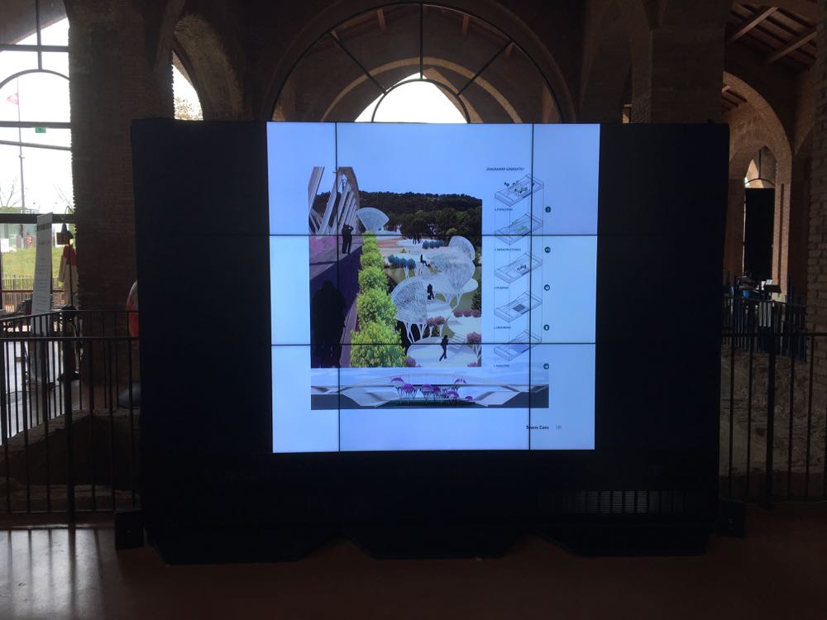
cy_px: 310
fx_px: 693
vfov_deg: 48.2
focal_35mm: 29
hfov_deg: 61.7
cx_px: 414
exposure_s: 1/100
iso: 32
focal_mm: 4.15
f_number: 2.2
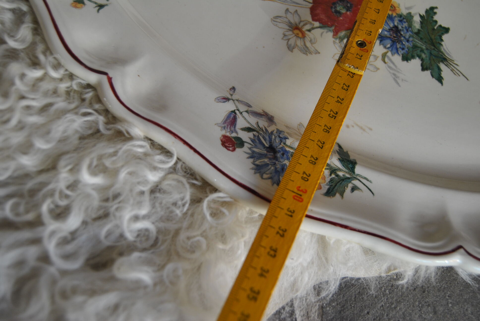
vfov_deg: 38.5
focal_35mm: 34
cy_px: 160
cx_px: 240
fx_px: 461
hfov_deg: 55.0
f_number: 3.8
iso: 200
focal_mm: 23
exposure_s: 1/40
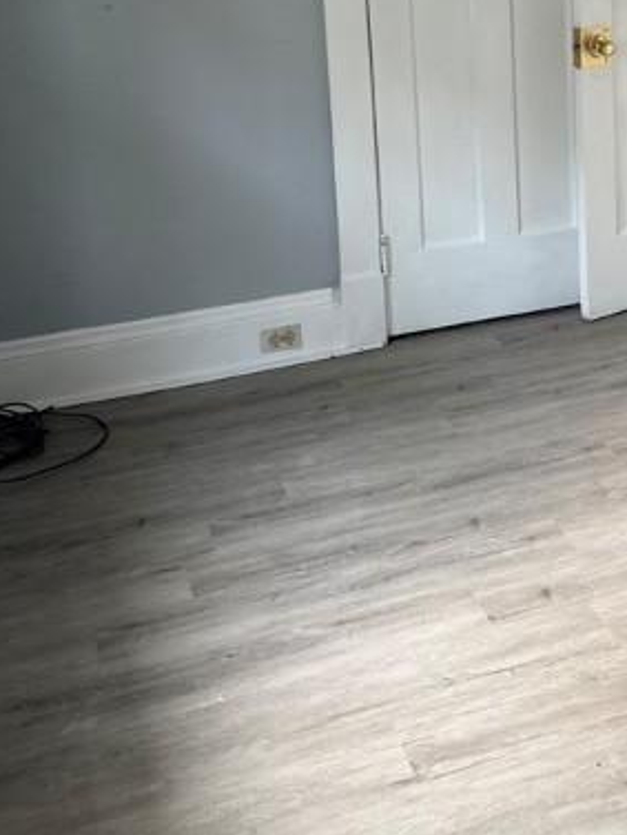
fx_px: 1279
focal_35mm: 53
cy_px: 93
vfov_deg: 34.3
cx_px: 523
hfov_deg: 26.9
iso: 125
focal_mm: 5.96
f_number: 1.6
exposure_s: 1/60
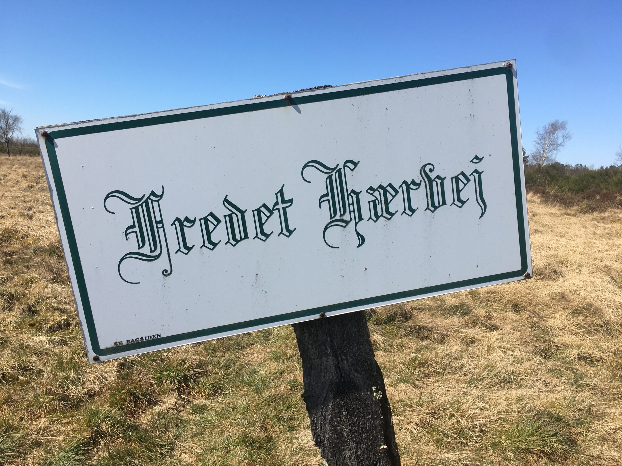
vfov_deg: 48.2
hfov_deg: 61.7
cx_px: 311
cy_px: 233
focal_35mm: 29
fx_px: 521
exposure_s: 1/1603
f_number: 2.2
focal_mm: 4.15
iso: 25
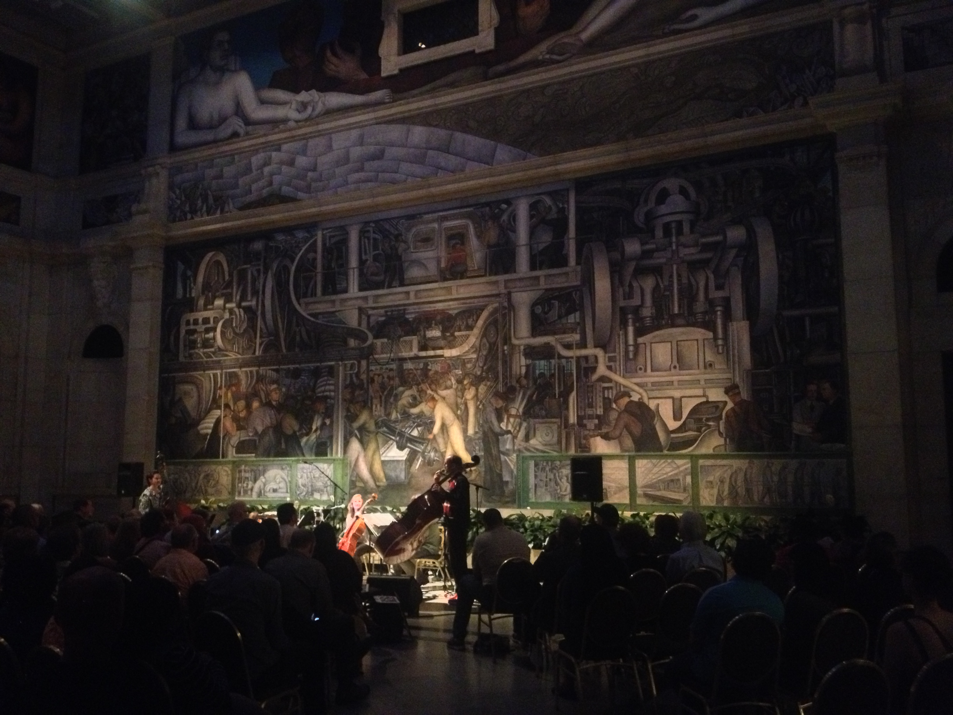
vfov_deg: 40.7
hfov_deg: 52.6
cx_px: 476
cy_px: 358
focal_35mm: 35
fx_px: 964
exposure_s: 1/15
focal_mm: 4.28
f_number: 2.4
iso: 800
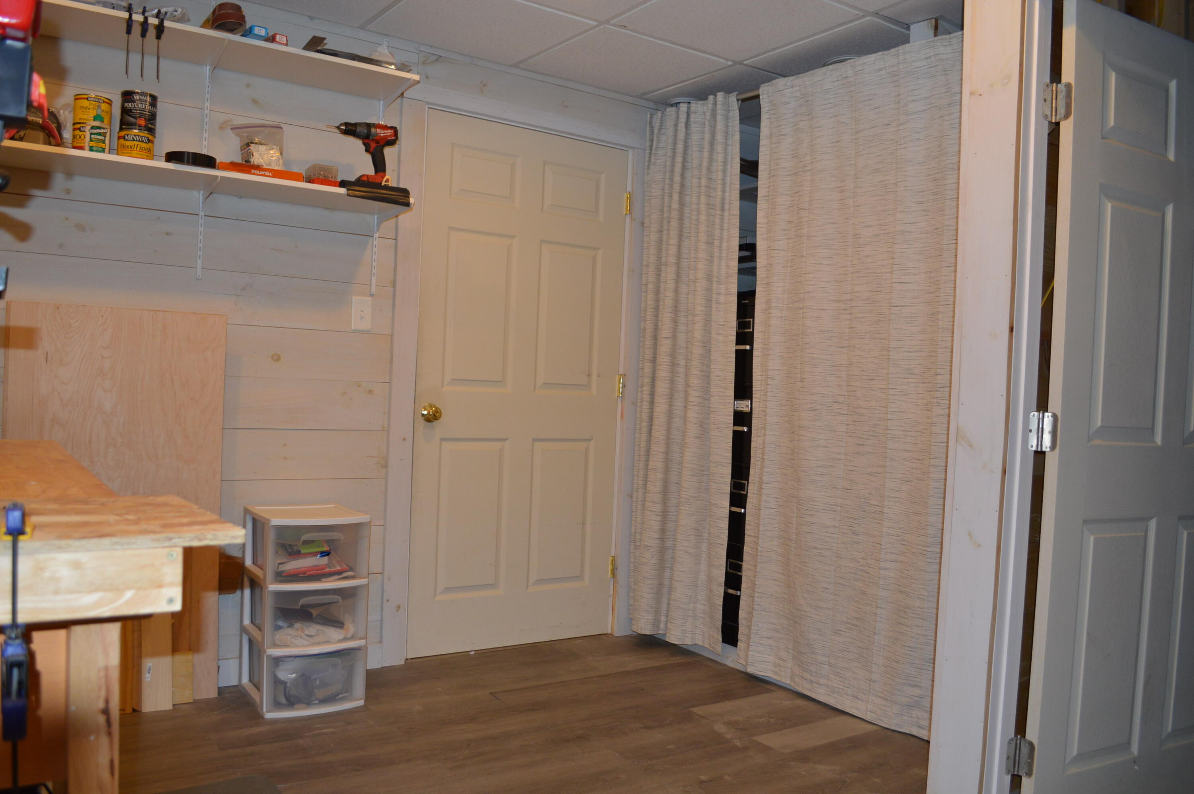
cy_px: 397
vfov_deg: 47.8
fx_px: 895
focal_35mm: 27
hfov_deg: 67.4
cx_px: 597
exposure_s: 1/60
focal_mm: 18
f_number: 3.5
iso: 450
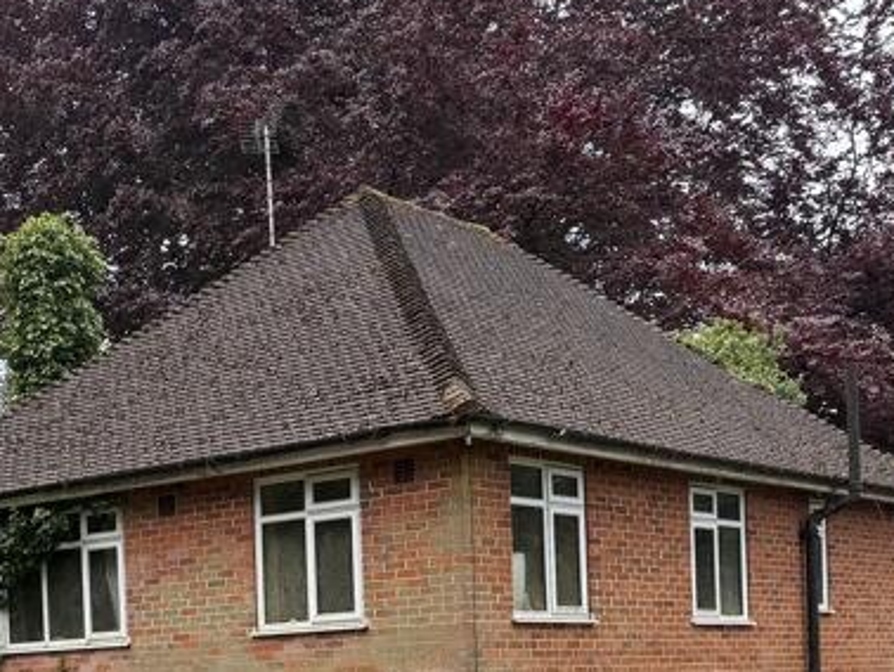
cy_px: 724
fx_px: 1680
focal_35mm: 65
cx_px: 322
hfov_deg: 29.7
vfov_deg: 21.5
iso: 100
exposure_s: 1/992
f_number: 1.78
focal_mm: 6.76
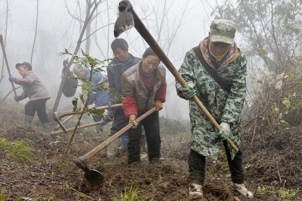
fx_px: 378
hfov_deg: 43.5
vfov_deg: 29.8
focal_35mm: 45
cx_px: 171
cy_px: 87
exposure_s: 1/320
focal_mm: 38
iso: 200
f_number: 4
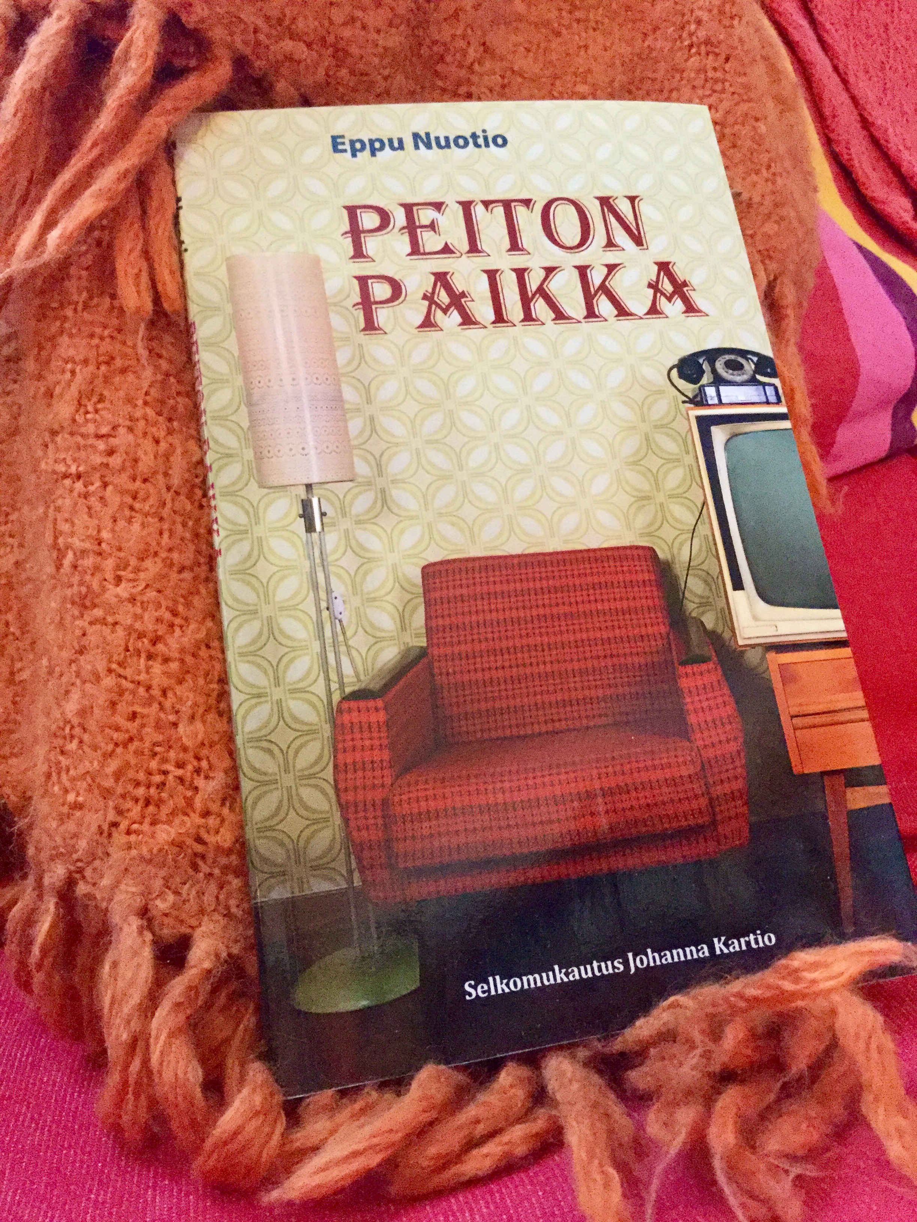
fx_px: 1095
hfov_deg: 45.4
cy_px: 611
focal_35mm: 31
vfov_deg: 58.4
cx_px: 458
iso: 320
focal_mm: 3.3
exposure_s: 1/17
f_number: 2.4
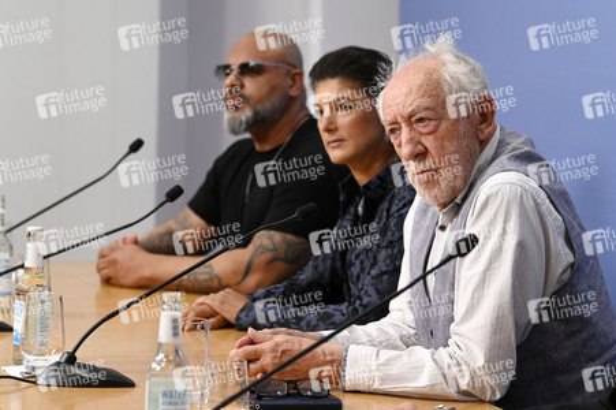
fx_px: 2308
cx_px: 308
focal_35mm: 135
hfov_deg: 15.2
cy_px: 205
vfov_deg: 10.1
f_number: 6.3
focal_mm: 135
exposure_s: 1/320
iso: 2500
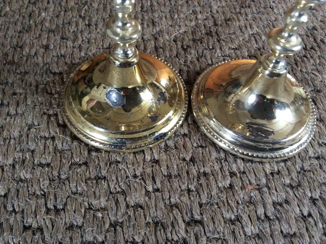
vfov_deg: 44.1
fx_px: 301
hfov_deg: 56.9
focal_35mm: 32
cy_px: 122
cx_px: 163
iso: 320
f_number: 2.4
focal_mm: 3.3
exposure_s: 1/17
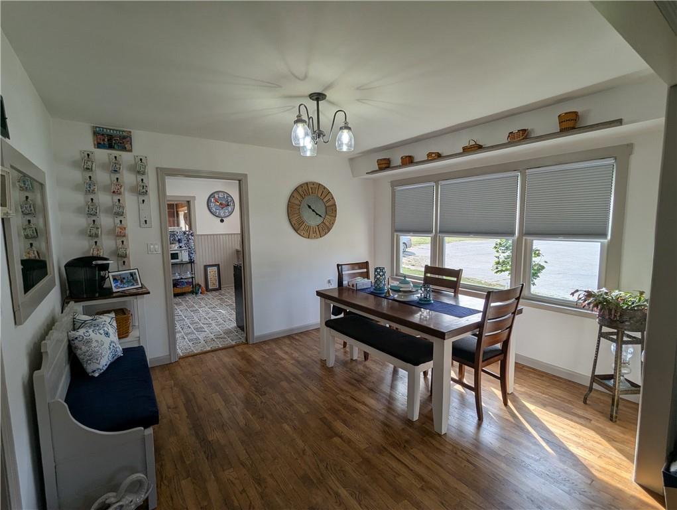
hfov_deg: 94.4
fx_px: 313
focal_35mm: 16
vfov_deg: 78.2
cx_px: 338
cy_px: 255
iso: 46
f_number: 2.2
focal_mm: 2.35
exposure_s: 1/339
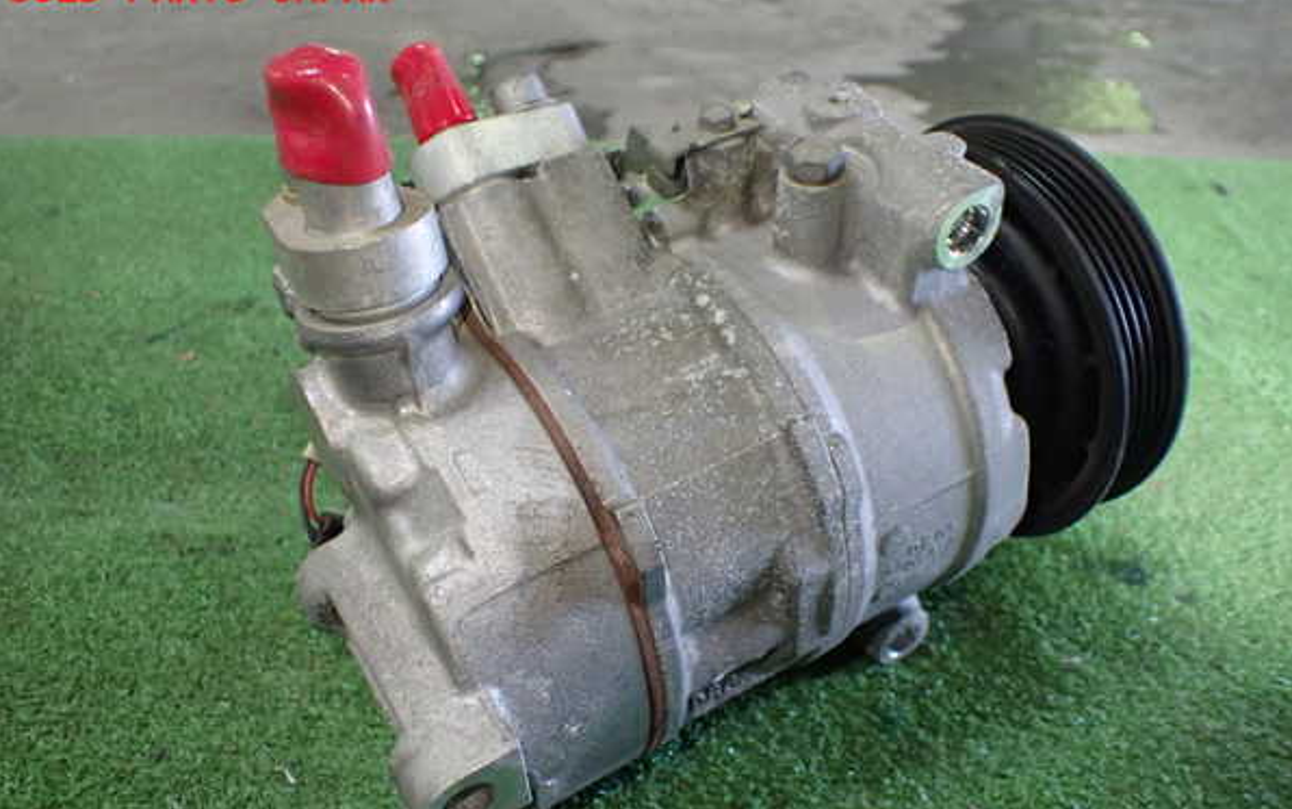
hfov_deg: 59.6
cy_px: 449
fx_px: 1127
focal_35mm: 32
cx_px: 646
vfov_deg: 39.4
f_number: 2.3
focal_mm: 5.4
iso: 800
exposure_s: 1/125
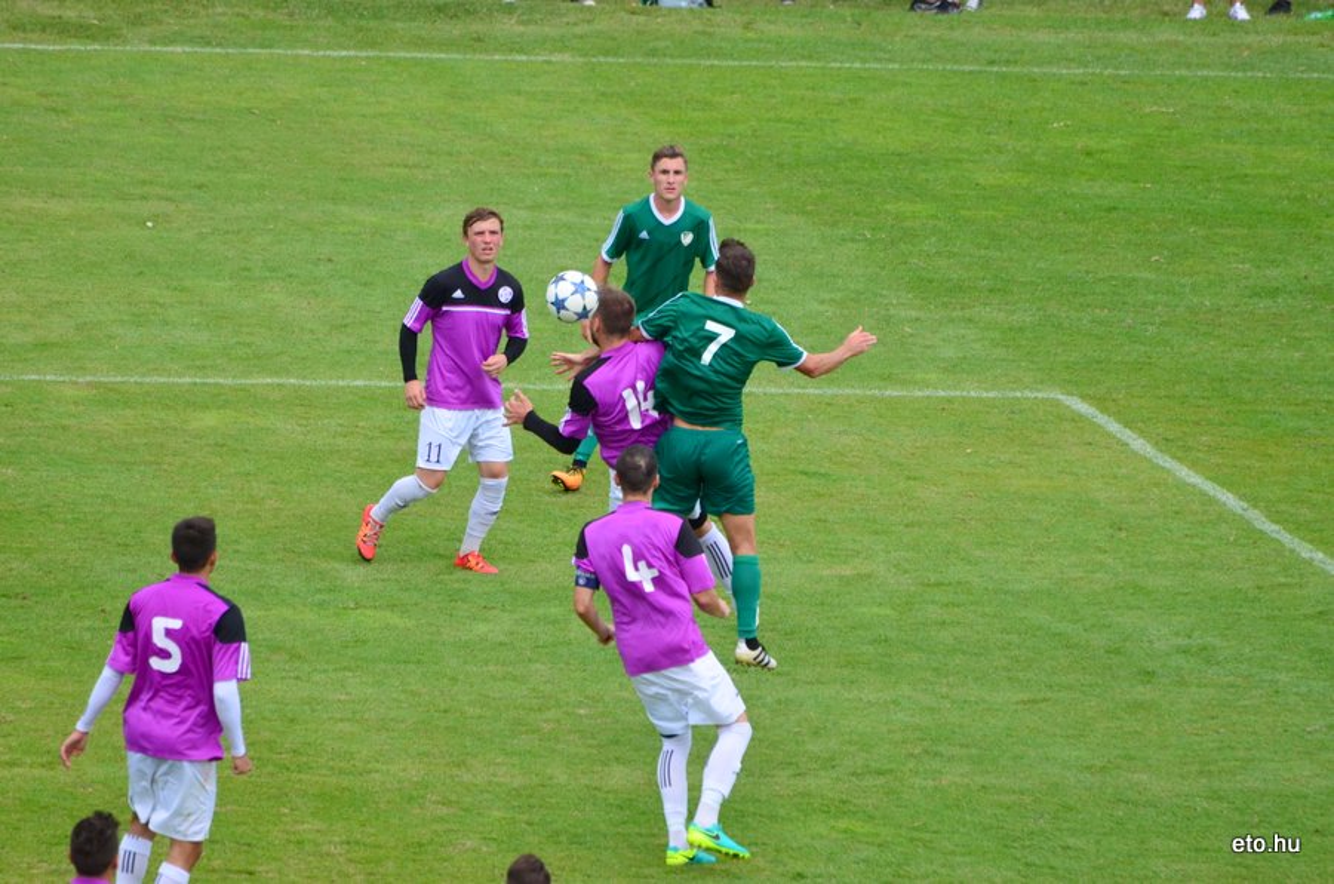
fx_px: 16640
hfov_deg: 4.6
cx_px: 667
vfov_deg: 3.0
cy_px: 442
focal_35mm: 450
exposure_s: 1/2000
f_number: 5.6
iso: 640
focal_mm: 300
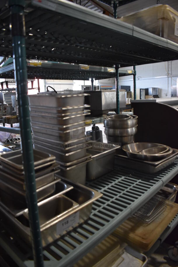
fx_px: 200
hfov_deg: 48.0
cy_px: 134
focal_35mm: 27
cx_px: 89
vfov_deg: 67.3
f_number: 3.5
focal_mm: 18
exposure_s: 1/125
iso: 1400
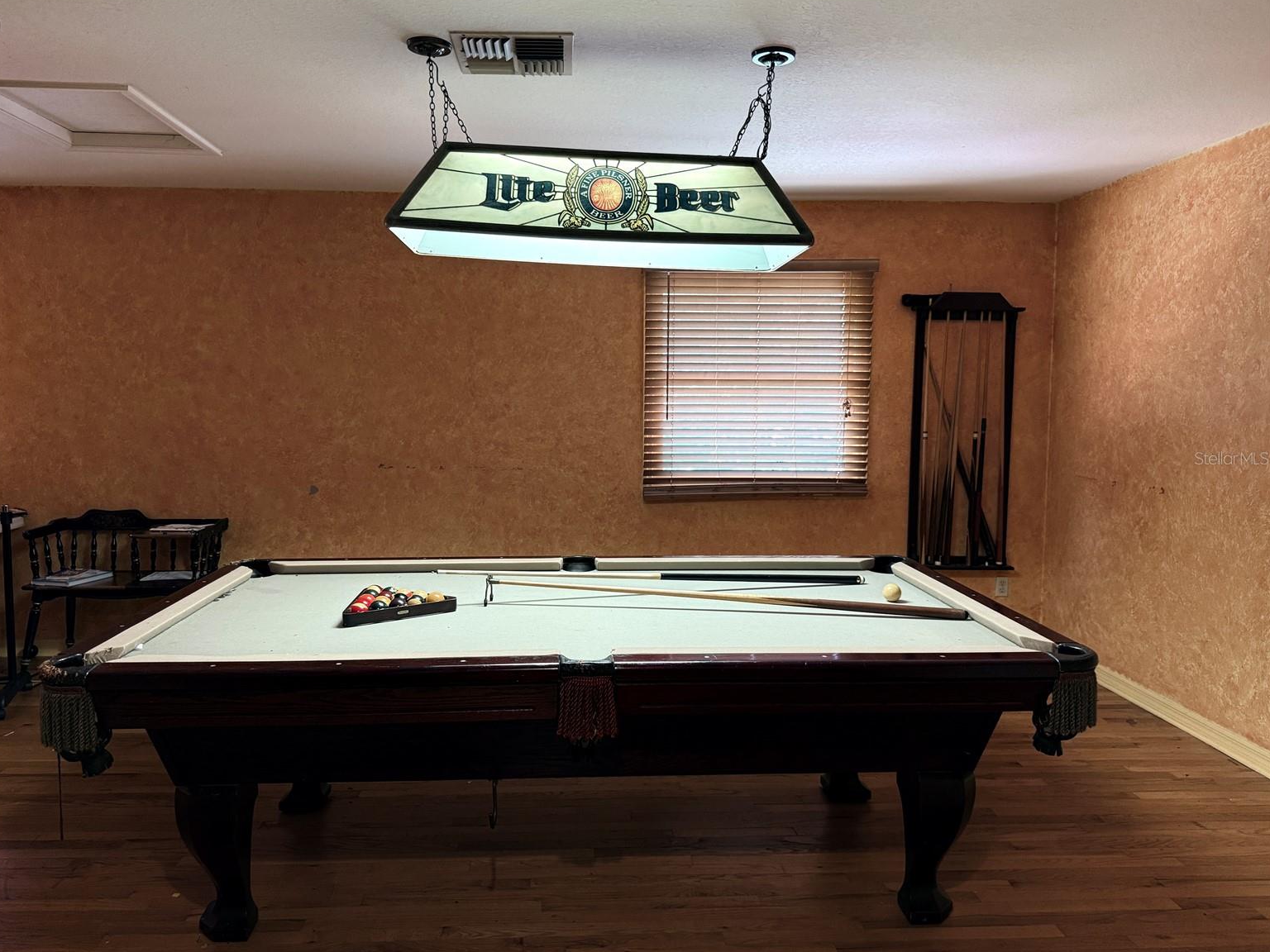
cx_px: 611
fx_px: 917
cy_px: 458
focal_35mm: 25
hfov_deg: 69.4
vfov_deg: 54.9
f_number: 1.78
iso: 400
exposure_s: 1/60
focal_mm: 6.76
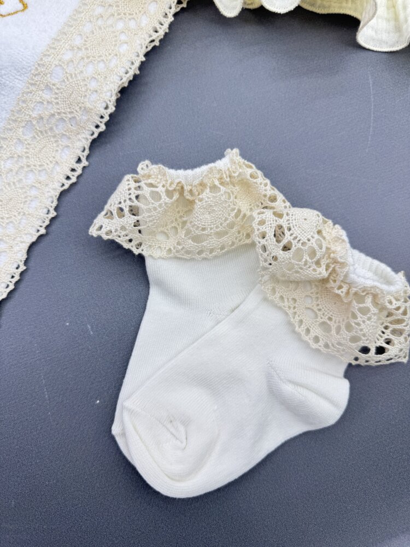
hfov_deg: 56.8
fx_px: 379
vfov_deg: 71.6
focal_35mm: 24
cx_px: 205
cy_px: 274
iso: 80
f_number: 1.78
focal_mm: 6.76
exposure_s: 1/481
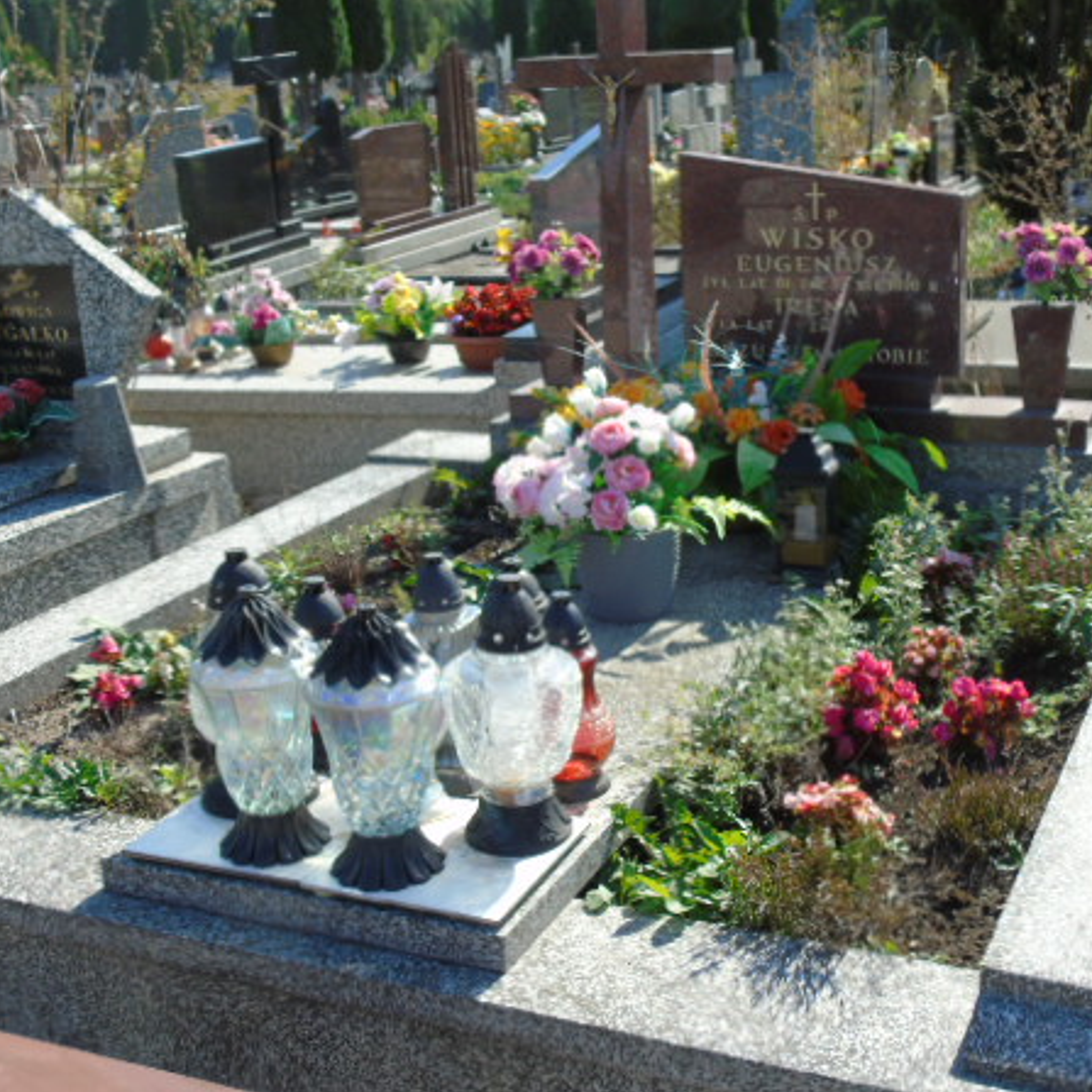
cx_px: 596
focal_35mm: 43
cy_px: 545
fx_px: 1535
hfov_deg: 39.1
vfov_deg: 39.2
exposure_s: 1/400
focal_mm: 6.1
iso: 80
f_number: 3.8
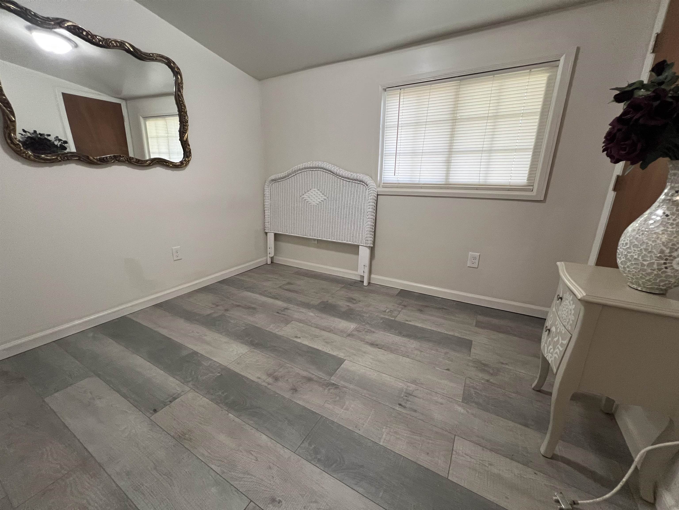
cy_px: 255
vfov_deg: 89.9
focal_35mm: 13
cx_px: 340
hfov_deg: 106.2
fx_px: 255
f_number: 1.8
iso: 320
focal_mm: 1.57
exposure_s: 1/60
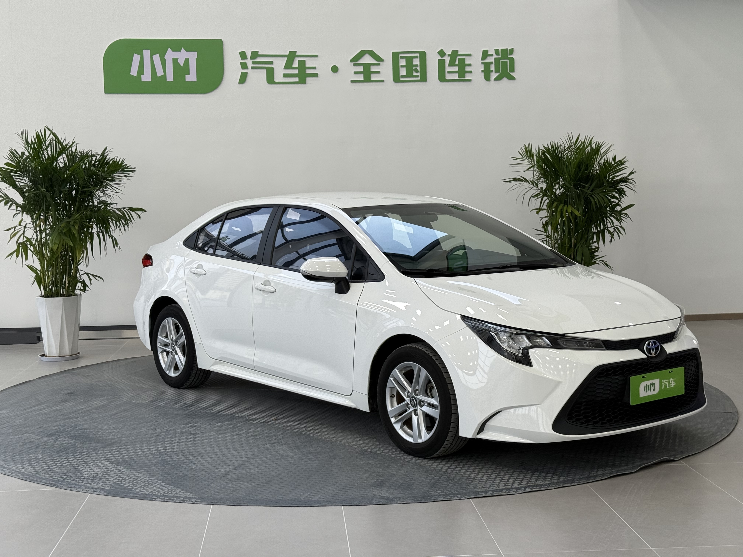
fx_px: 1030
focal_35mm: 48
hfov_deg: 39.7
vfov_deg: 30.3
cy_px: 278
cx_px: 372
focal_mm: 6.76
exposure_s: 1/122
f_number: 1.78
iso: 64
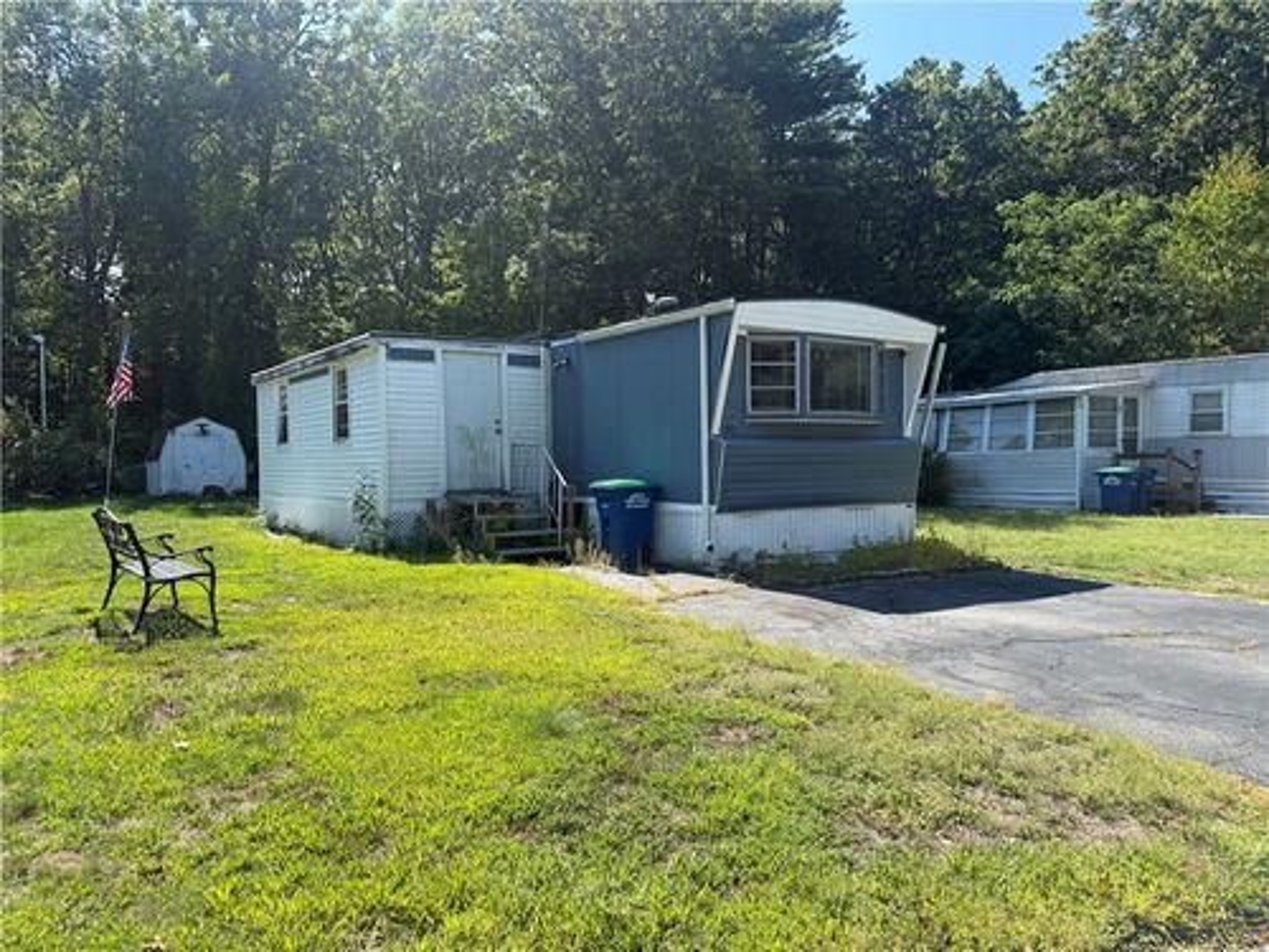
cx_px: 634
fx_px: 880
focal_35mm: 24
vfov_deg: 56.8
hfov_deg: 71.6
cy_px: 476
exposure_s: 1/2110
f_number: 1.78
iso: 80
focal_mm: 6.76
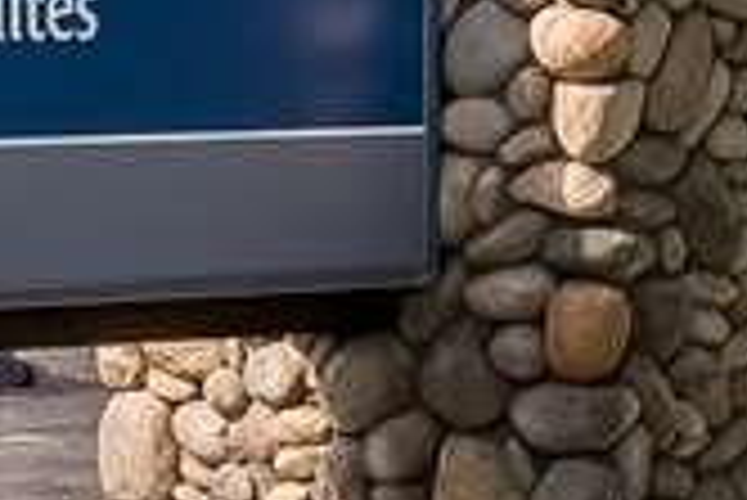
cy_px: -387
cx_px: -1019
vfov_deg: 4.6
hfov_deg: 6.6
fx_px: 6147
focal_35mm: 296
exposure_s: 1/160
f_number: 5
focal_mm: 32
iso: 100
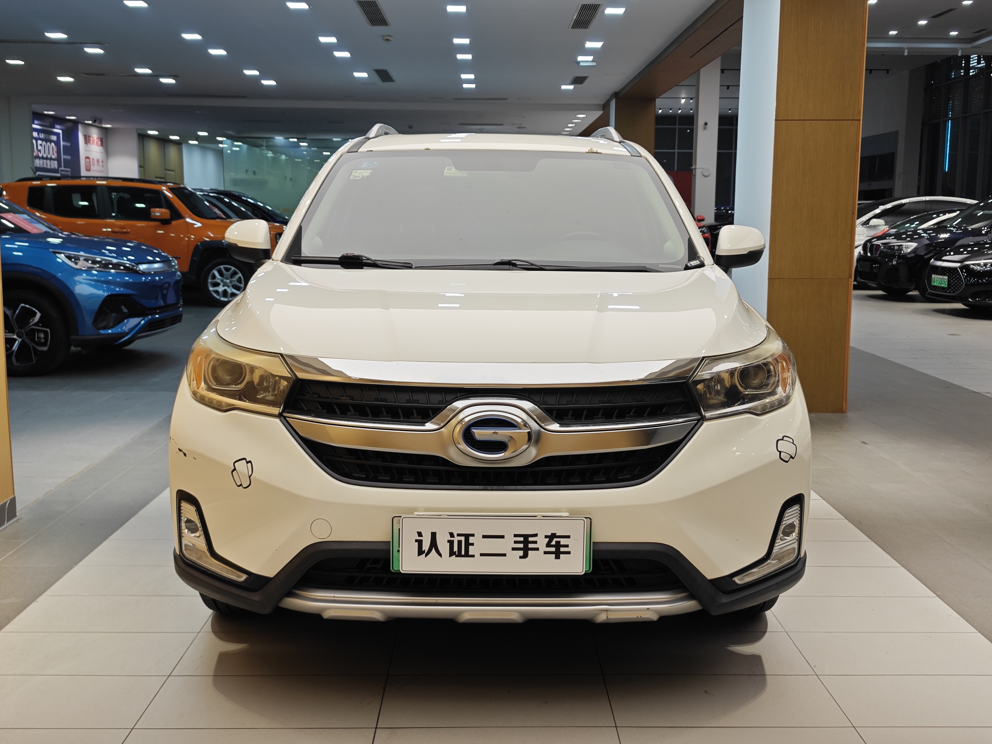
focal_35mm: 35
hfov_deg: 52.6
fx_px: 1003
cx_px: 496
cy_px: 372
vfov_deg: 40.7
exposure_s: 1/100
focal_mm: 8.7
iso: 80
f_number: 1.9
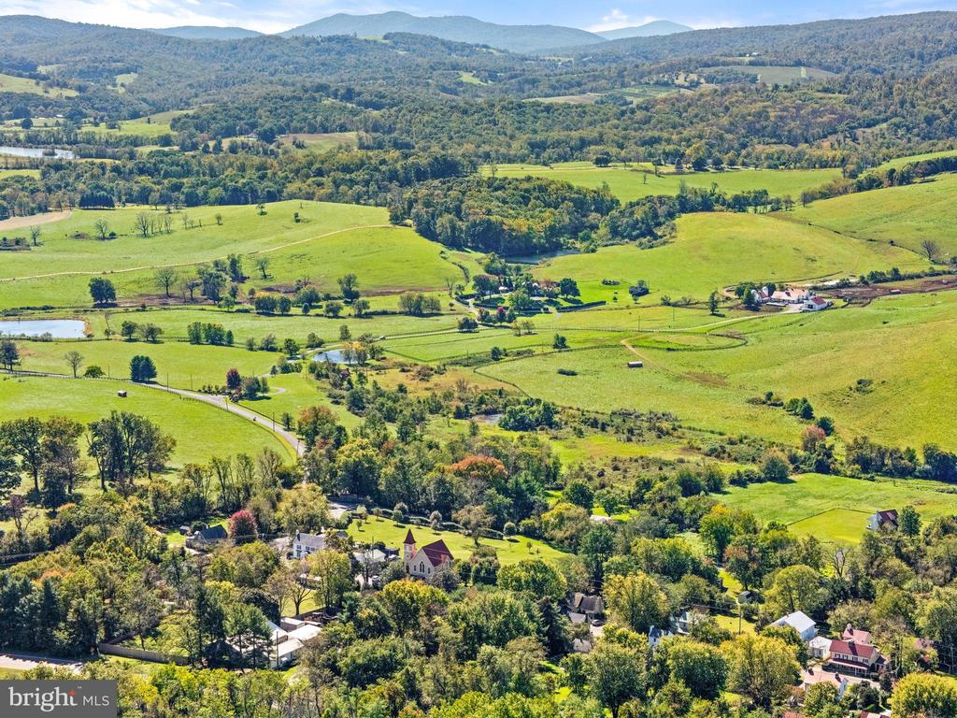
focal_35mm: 70
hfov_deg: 27.8
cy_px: 359
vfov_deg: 21.0
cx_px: 478
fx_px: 1935
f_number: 2.8
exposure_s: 1/1500
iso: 180
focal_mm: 19.35
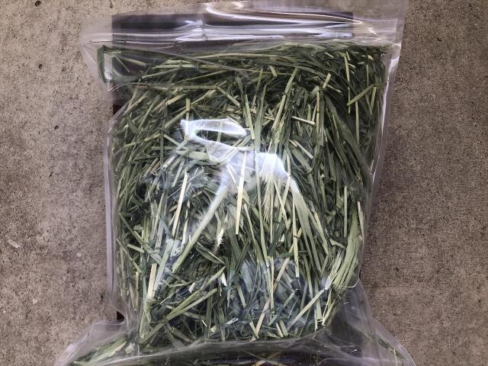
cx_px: 244
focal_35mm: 28
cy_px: 183
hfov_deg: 63.4
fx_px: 395
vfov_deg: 49.7
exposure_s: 1/40
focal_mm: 3.99
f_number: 1.8
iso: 25
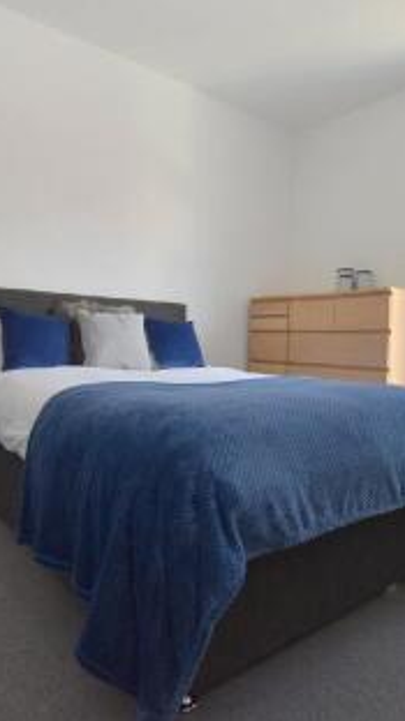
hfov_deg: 47.6
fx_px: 459
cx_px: 206
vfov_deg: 76.3
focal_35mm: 24
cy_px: 357
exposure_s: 1/80
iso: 800
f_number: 4.5
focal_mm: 10
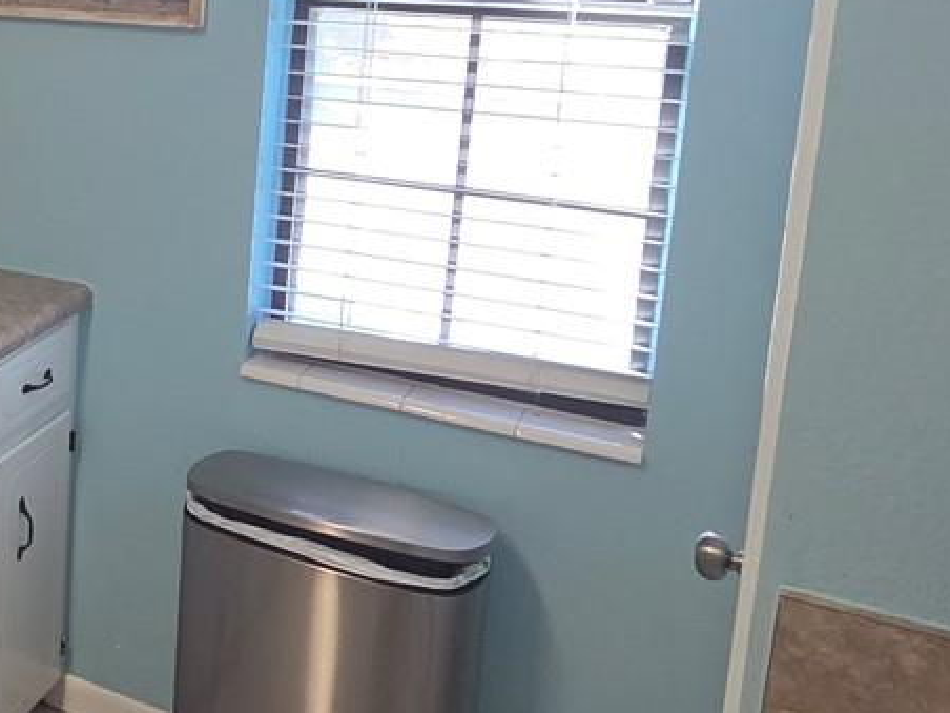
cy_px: 93
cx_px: -486
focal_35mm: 46
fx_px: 1262
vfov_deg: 30.3
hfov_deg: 27.6
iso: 160
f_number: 2.2
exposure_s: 1/120
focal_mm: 2.2
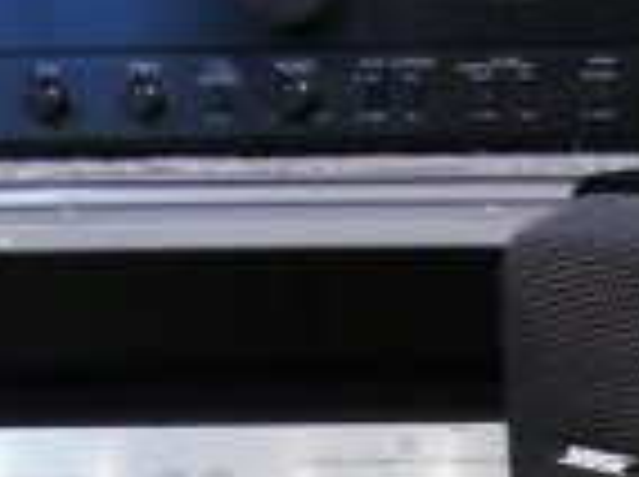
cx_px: 1350
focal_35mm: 248
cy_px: 1066
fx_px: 4570
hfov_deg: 7.6
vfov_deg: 5.8
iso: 400
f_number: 3.6
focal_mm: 9.8
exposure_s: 1/25
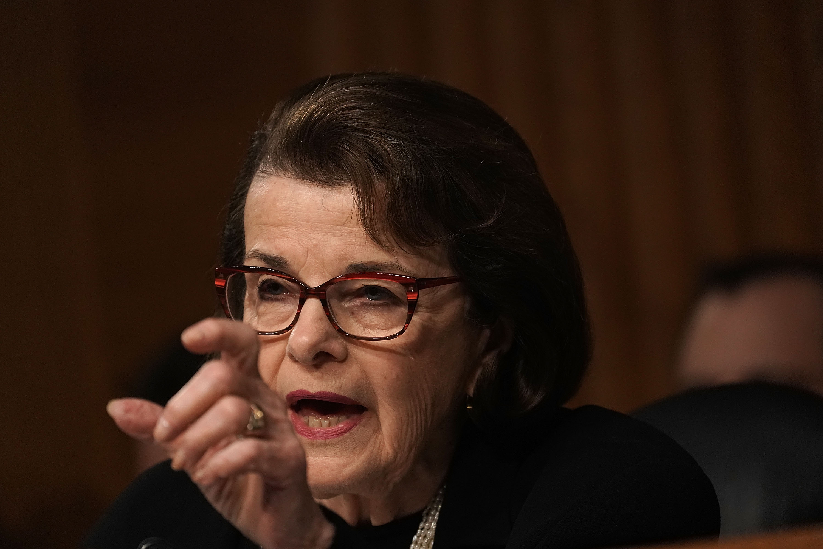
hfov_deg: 5.2
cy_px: 274
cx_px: 412
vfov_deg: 3.4
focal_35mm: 400
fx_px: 9144
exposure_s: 1/400
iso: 3200
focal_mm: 400
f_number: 5.6
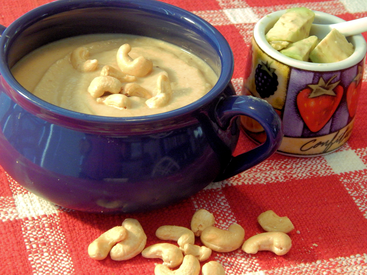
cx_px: 184
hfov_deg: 20.9
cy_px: 138
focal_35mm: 94
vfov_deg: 15.7
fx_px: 997
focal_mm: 16.6
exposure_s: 1/6
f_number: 4.4
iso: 200
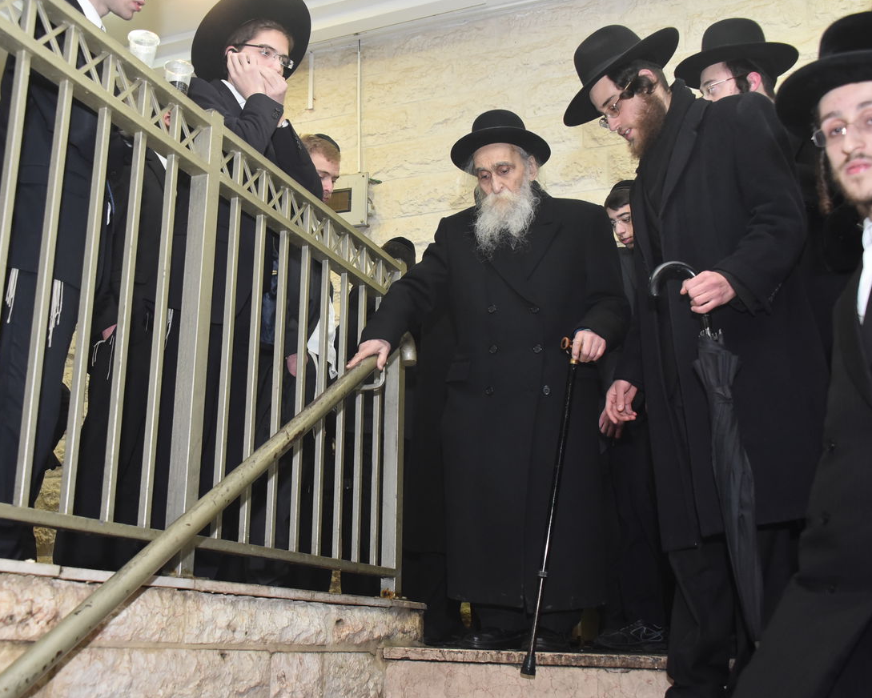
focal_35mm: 41
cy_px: 349
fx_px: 1059
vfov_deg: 36.5
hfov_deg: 44.7
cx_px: 376
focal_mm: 34
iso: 3200
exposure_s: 1/125
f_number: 5.6
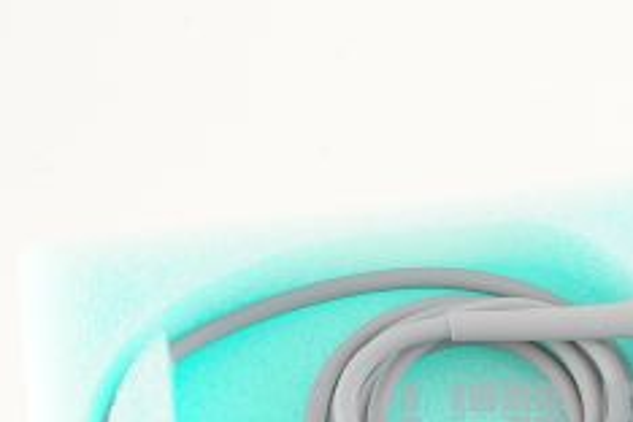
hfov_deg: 15.6
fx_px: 2250
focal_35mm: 128
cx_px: 671
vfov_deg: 10.6
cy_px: 448
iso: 1600
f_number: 13
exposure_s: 1/160
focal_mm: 50
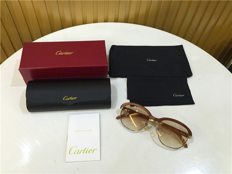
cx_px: 116
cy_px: 87
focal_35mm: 29
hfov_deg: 61.7
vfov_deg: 48.2
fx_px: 194
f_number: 2.2
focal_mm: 4.15
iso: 200
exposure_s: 1/33
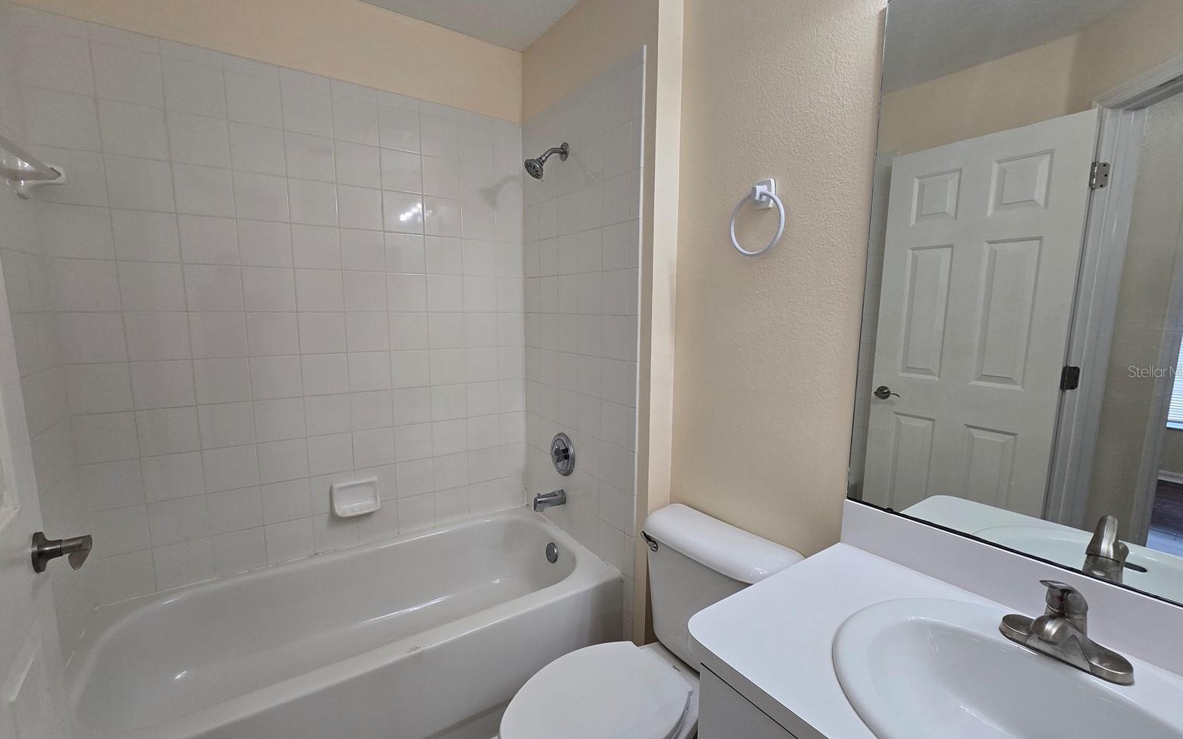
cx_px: 598
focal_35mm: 14
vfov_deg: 78.6
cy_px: 371
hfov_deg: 105.3
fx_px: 451
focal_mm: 2.2
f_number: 2.2
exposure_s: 1/60
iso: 80
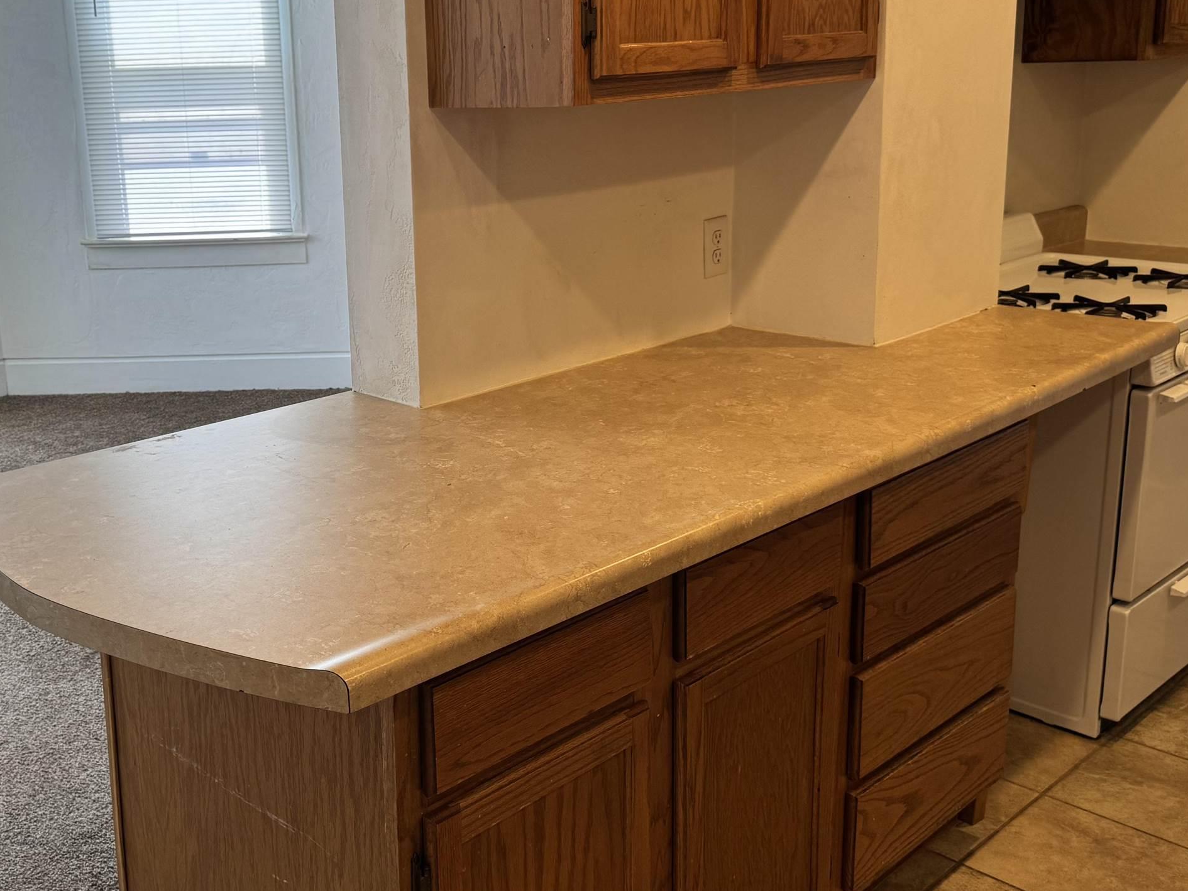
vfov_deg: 36.8
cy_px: 386
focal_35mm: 39
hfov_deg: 47.2
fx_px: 1339
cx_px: 410
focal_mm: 6.76
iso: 64
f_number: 1.78
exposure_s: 1/120
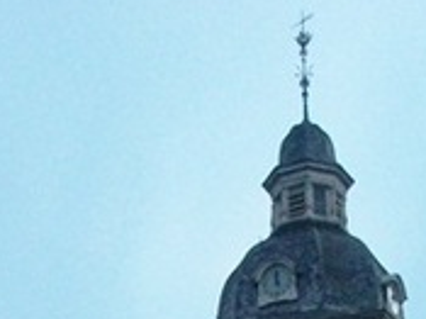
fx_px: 1353
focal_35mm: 110
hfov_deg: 17.9
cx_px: 156
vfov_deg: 12.5
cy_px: 528
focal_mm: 5.7
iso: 320
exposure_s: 1/80
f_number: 2.9
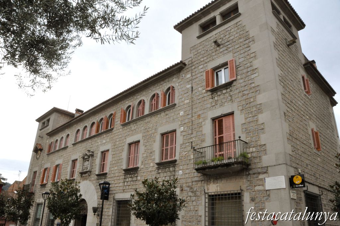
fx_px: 255
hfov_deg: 67.4
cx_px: 170
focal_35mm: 27
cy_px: 113
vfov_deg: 47.8
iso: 1600
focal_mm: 18
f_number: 22
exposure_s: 1/200
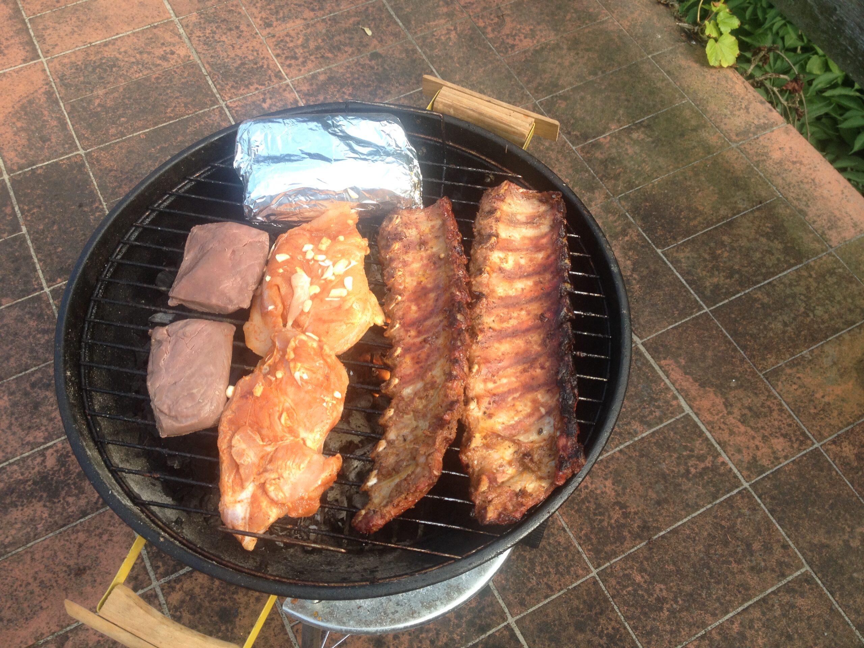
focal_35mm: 35
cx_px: 432
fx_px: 874
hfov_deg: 52.6
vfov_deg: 40.7
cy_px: 324
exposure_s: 1/245
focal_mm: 4.28
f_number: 2.4
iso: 50
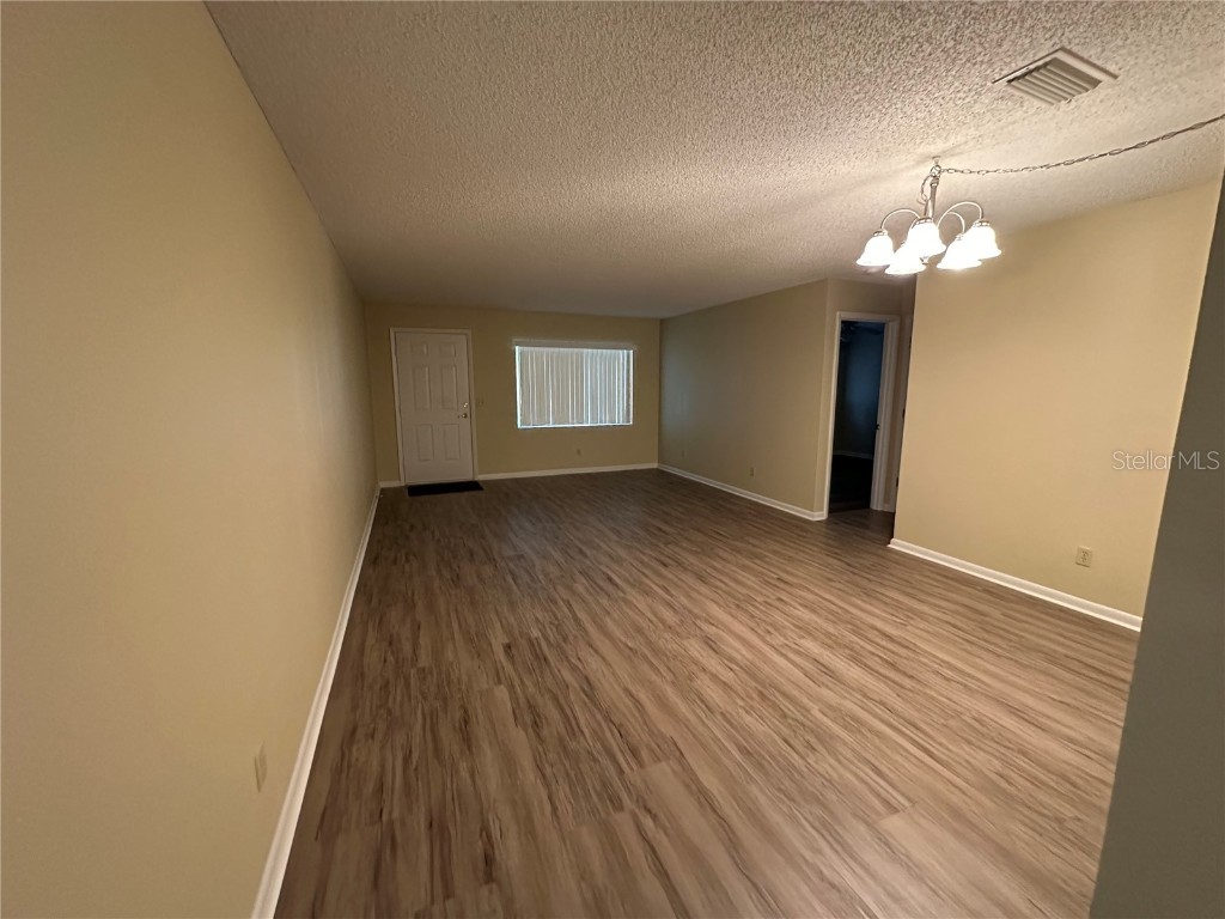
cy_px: 460
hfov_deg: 102.1
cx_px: 612
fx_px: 495
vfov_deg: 85.7
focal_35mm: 14
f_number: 2.2
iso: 800
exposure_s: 1/60
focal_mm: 2.22
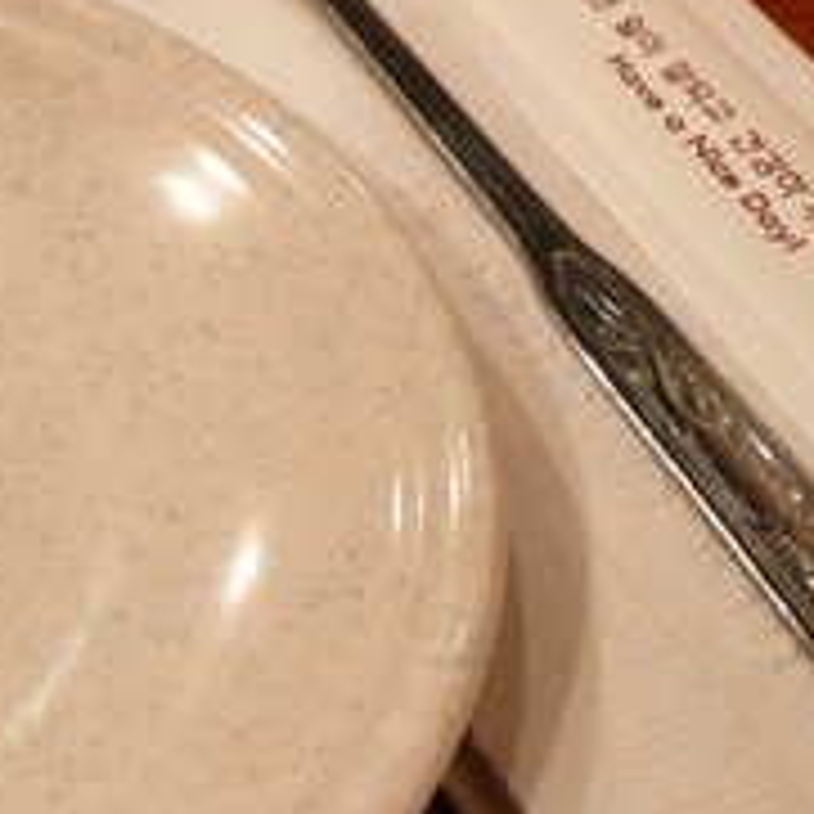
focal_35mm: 82
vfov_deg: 21.1
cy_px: 319
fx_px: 2182
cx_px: 130
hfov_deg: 20.8
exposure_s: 1/3.2
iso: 200
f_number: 3.3
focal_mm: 4.6
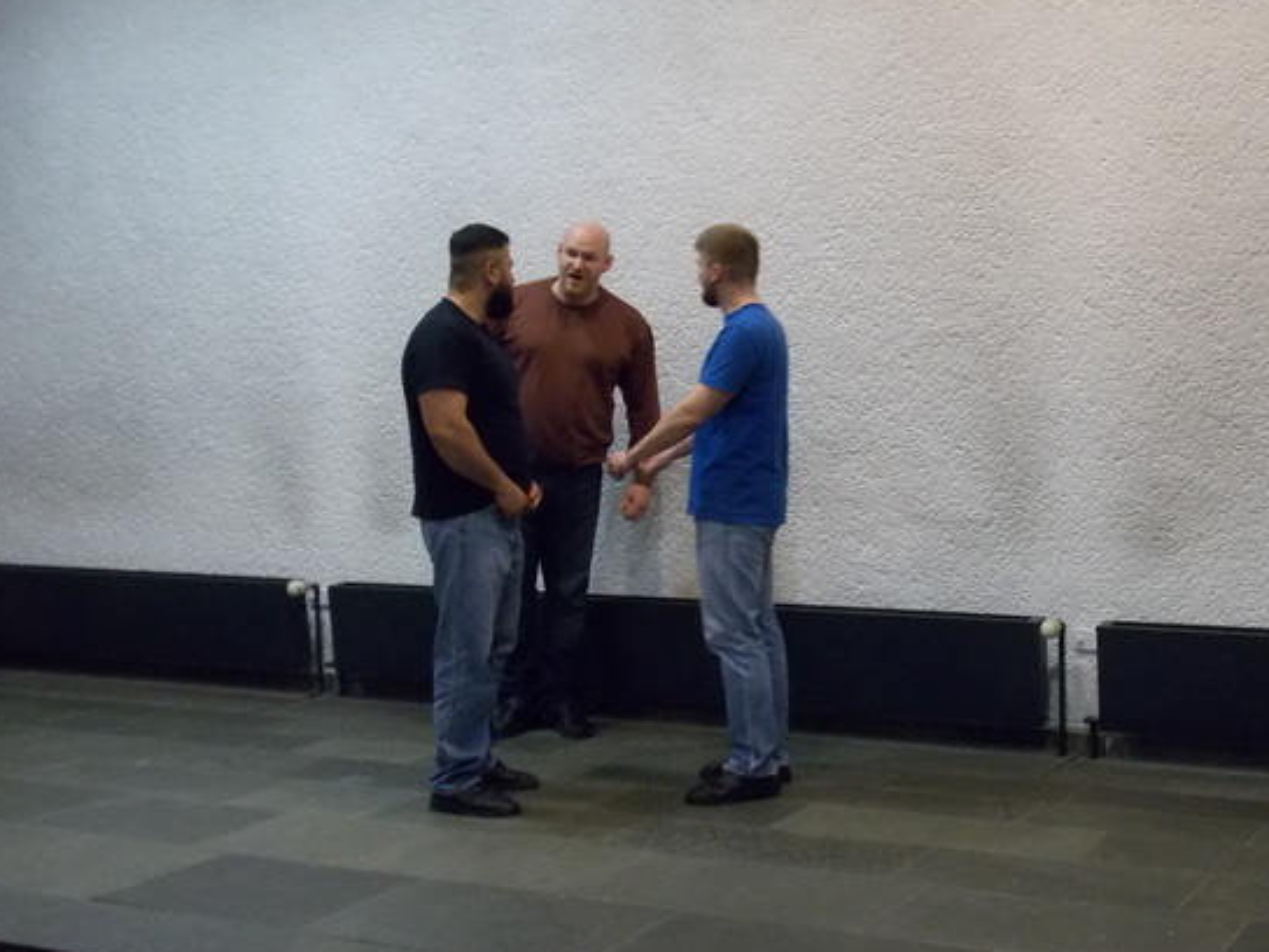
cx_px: 826
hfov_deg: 37.8
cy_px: 504
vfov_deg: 29.1
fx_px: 1833
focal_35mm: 50
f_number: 3.4
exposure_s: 1/13
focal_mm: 6.1
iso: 400
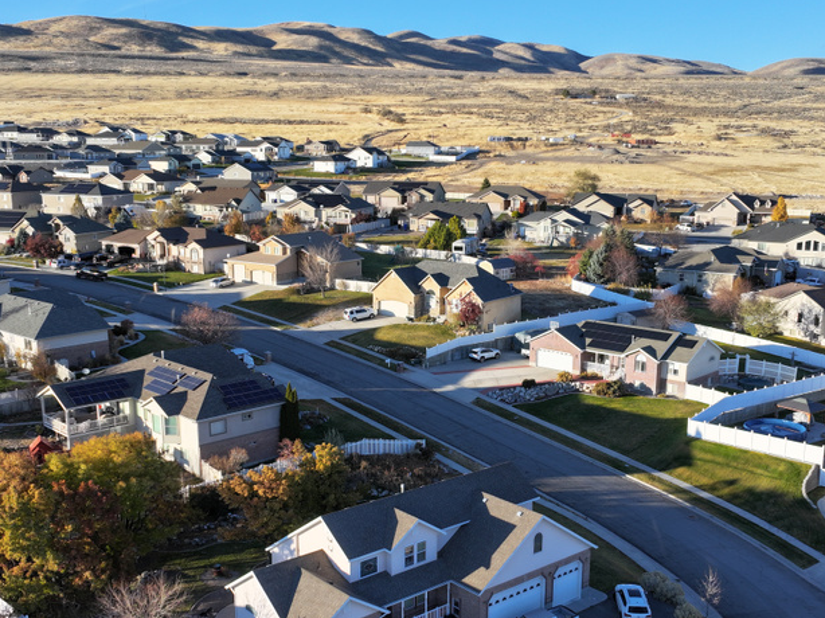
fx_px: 953
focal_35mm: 40
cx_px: 418
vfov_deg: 35.8
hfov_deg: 46.8
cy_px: 380
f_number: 4
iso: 100
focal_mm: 12.29
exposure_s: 1/400
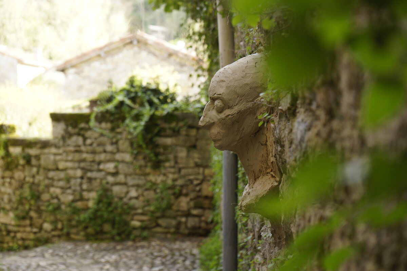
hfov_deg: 35.6
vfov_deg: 24.2
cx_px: 204
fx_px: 633
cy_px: 136
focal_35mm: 56
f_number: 5.6
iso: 800
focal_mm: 56
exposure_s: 1/125
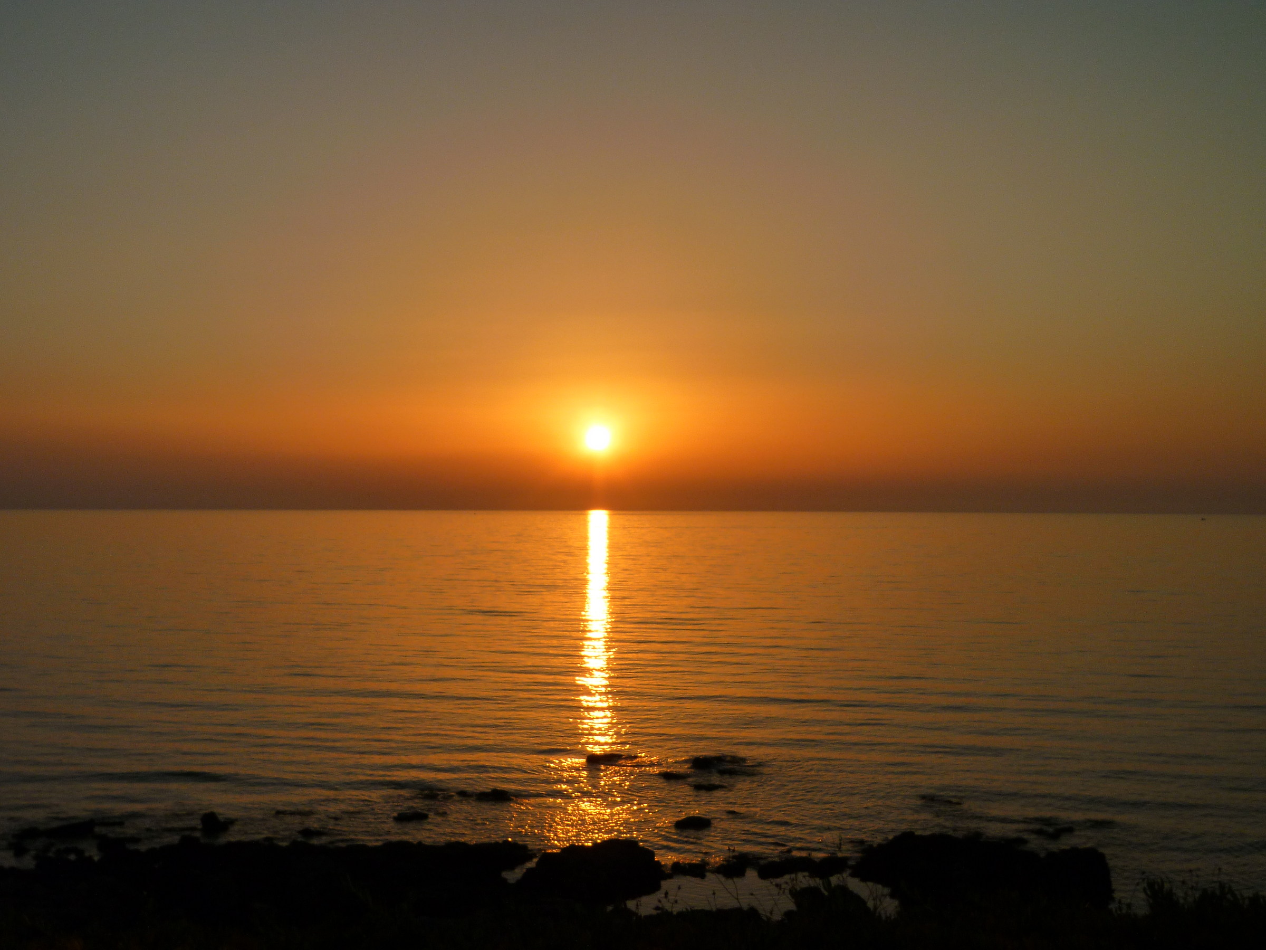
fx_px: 1573
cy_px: 475
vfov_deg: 33.6
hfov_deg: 43.9
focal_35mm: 43
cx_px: 633
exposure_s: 1/640
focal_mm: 7.5
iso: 125
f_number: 6.3
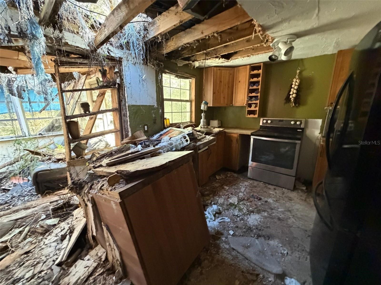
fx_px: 154
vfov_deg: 85.7
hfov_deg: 102.1
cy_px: 142
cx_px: 190
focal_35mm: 14
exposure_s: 1/60
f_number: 2.2
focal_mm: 2.22
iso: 1000
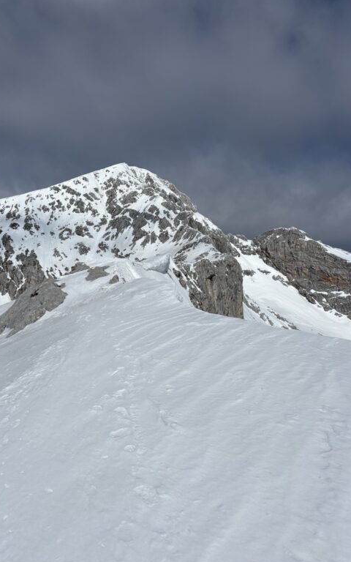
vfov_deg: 66.5
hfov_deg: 44.4
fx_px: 429
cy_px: 282
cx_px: 145
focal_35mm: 28
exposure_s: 1/18868
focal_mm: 5.96
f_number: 1.6
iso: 40
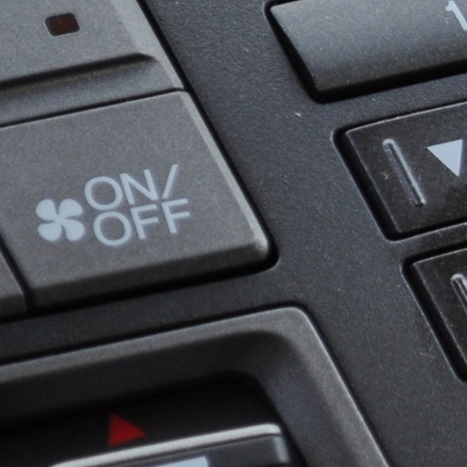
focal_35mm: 290
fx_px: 4426
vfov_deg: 6.0
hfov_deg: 5.9
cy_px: 171
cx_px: 949
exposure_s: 1/60
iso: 400
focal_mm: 48
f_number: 5.6
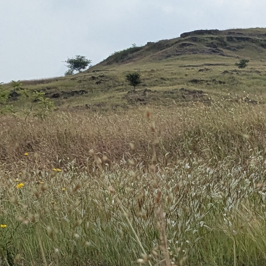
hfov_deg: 12.8
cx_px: 295
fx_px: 1165
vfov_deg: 12.9
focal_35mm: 134
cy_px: 242
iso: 43
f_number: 1.73
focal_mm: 4.38
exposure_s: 1/2924
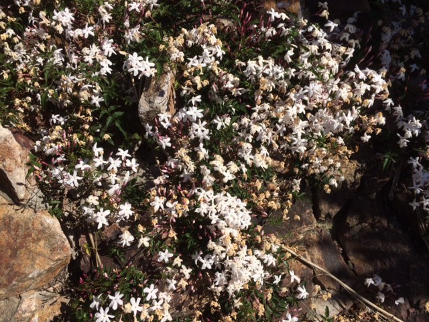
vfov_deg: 48.2
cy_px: 161
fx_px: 359
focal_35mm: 29
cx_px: 214
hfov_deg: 61.7
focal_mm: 4.15
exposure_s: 1/3425
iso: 32
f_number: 2.2
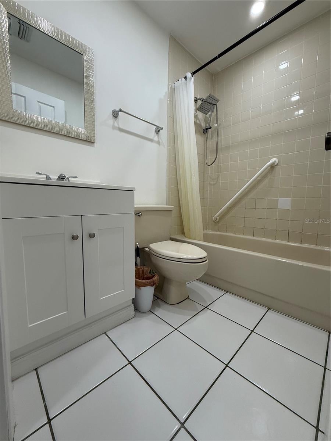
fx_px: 178
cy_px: 220
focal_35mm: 14
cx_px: 166
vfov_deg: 102.1
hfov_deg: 85.7
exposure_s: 1/120
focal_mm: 2.22
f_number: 2.2
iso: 160
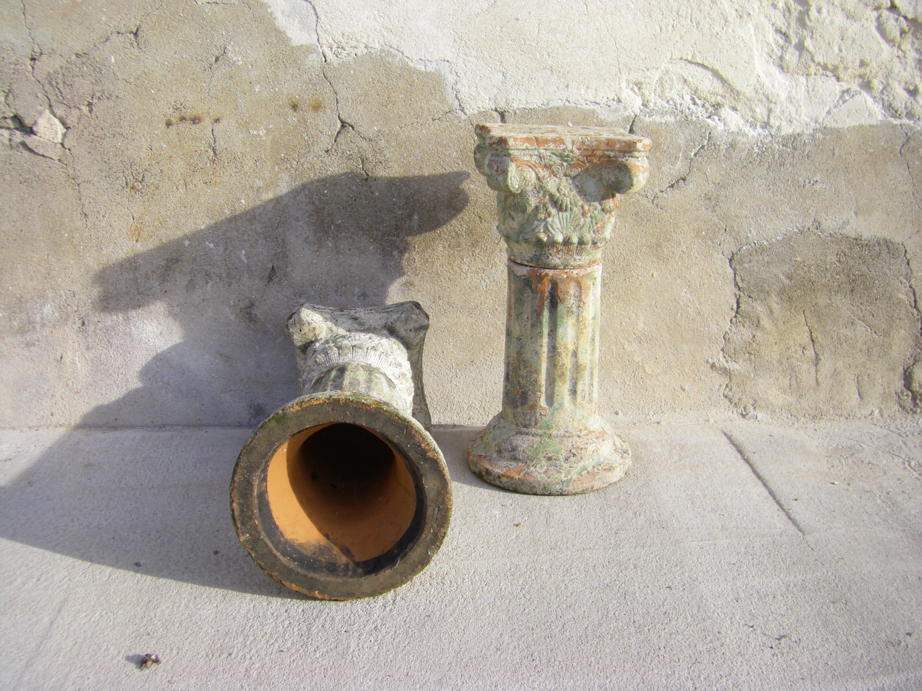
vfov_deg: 37.7
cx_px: 461
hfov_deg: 49.0
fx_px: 1012
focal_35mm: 38
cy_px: 346
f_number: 3.5
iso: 64
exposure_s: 1/200
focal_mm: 6.3
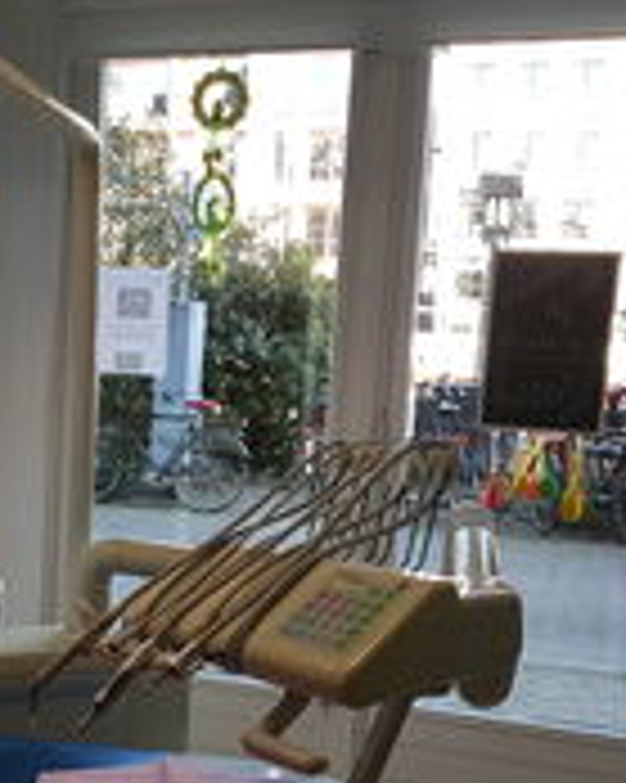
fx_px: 1182
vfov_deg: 36.4
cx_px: 162
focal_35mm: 51
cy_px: 506
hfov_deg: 29.2
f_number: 1.7
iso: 80
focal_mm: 4.2
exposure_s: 1/100
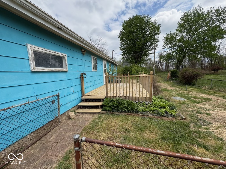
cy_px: 84
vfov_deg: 85.7
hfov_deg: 102.1
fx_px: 91
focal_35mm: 14
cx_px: 113
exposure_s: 1/1567
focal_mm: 2.22
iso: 50
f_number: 2.2
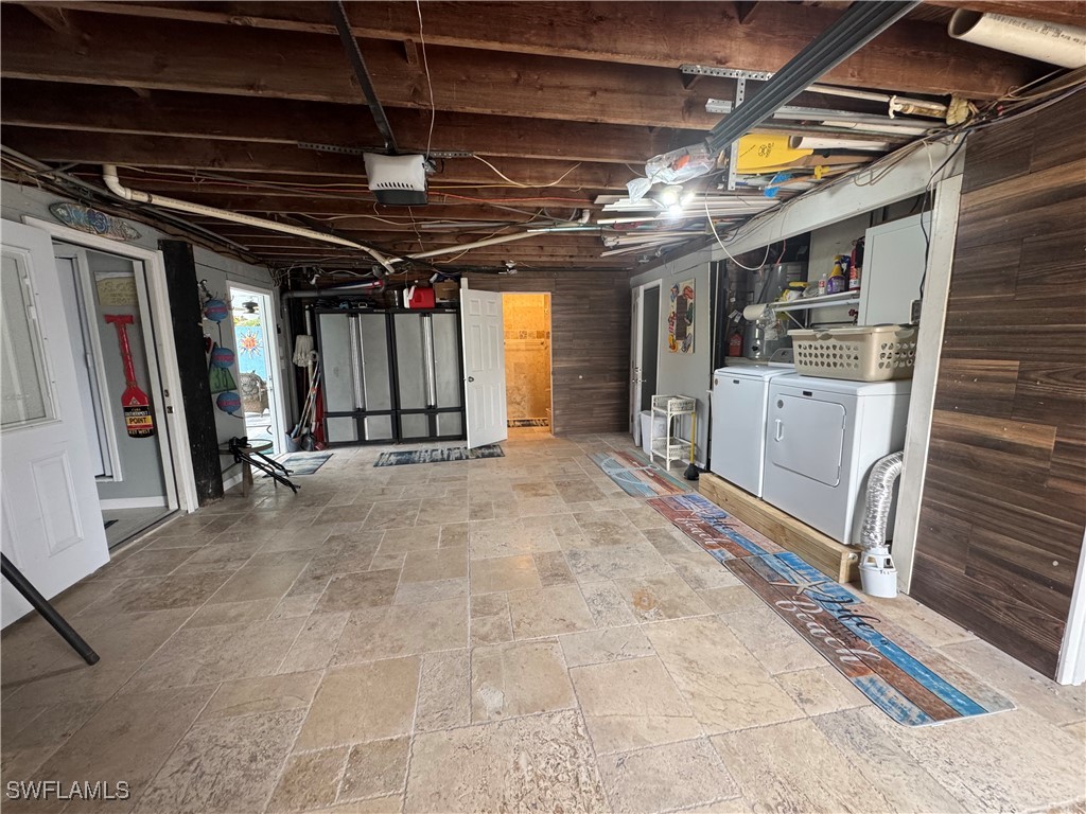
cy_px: 407
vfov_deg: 85.7
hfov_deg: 102.1
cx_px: 543
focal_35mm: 14
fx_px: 439
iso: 250
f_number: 2.2
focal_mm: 2.22
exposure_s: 1/120
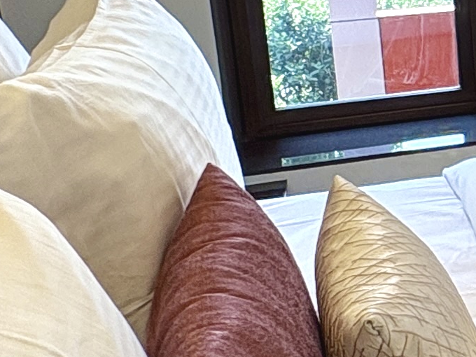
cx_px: 1000
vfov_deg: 17.4
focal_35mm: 83
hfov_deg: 16.6
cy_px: 2
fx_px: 1141
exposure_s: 1/168
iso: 64
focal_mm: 2.22
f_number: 2.2
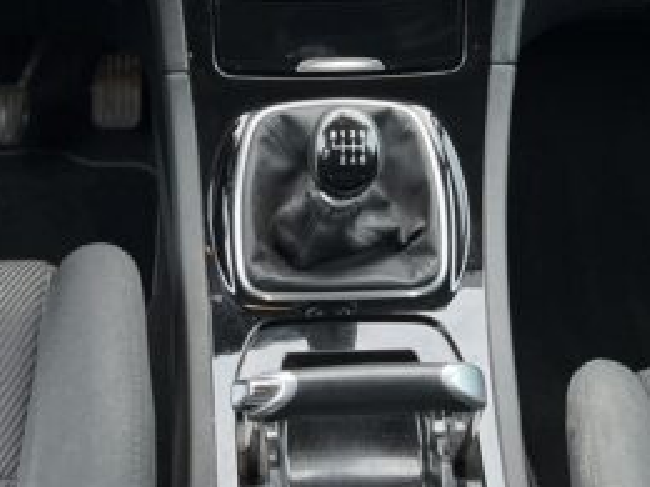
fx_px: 1502
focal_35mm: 80
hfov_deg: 24.4
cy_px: -215
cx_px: 302
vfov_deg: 16.9
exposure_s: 1/122
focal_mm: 5.1
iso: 40
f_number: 1.6
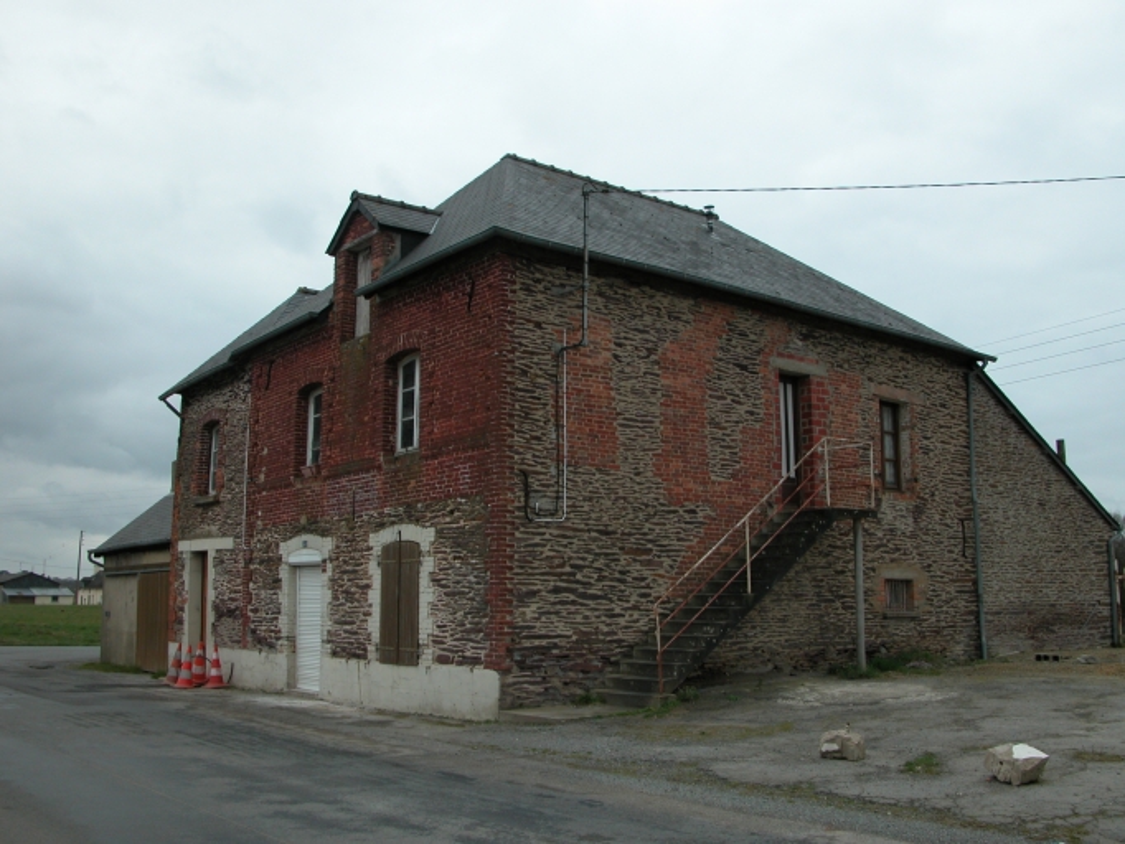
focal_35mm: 35
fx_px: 1138
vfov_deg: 40.7
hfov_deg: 52.6
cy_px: 422
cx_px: 562
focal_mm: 8.9
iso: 100
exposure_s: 1/196
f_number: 5
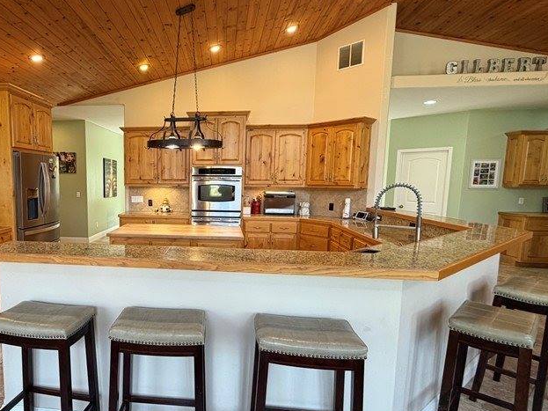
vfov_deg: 58.8
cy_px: 223
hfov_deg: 71.4
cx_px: 175
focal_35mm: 23
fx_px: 364
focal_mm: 2.22
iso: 160
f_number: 2.2
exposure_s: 1/60
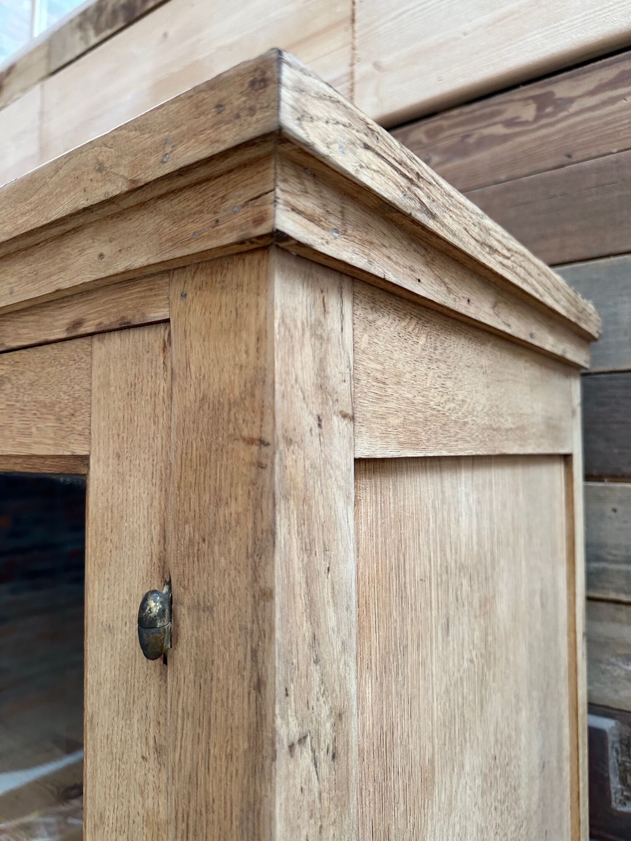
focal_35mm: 24
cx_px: 316
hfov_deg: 56.8
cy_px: 420
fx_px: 583
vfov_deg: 71.6
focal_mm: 6.86
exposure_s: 1/85
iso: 250
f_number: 1.78
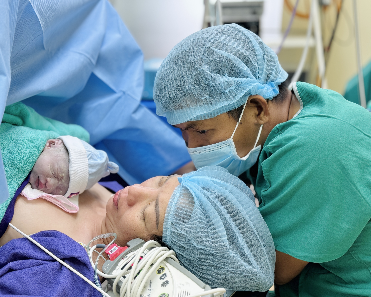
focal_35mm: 51
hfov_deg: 36.7
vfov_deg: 29.7
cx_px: 178
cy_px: 150
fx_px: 560
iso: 100
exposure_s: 1/50
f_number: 1.78
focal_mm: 6.76
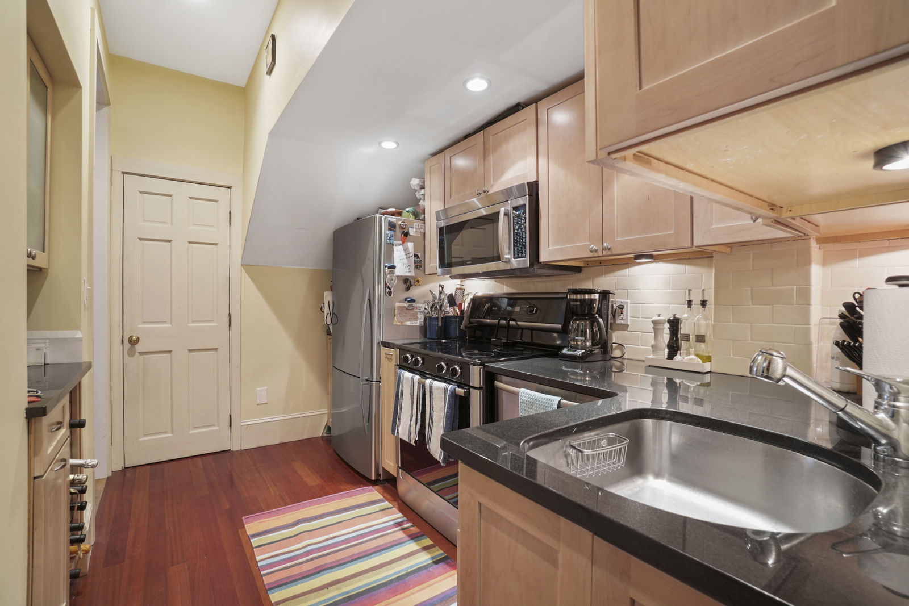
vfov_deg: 77.3
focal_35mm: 15
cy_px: 303
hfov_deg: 100.4
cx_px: 454
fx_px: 379
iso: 320
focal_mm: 10
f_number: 7.1
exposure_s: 1/1.67
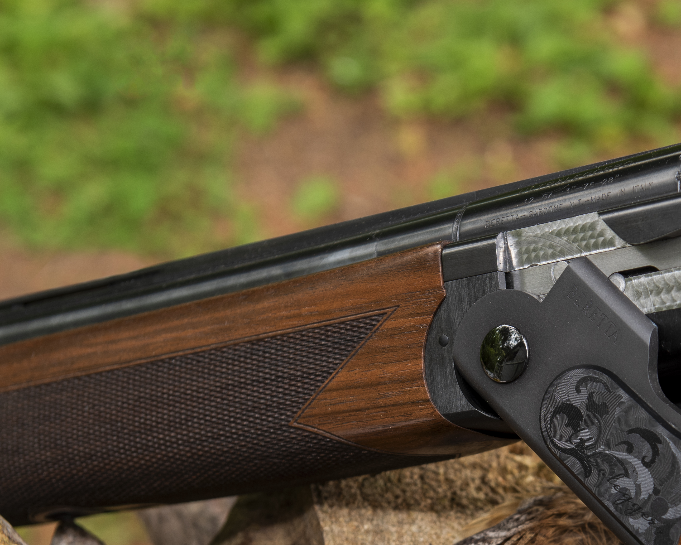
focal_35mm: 135
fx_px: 2721
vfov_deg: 11.4
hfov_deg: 14.2
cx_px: 581
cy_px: 480
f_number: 5.6
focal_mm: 56
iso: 100
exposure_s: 1/60
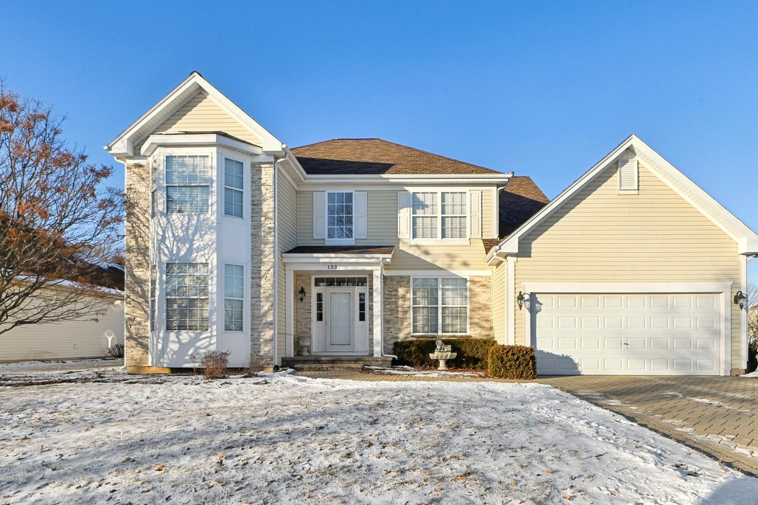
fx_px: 400
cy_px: 249
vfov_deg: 64.5
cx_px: 432
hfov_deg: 86.4
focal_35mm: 19
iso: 400
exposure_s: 1/500
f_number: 13
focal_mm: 16
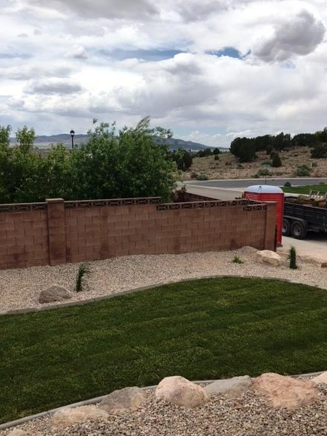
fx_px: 403
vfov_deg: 56.8
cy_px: 226
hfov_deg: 44.2
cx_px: 166
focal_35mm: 32
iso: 25
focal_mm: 4.15
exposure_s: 1/2262
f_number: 2.2
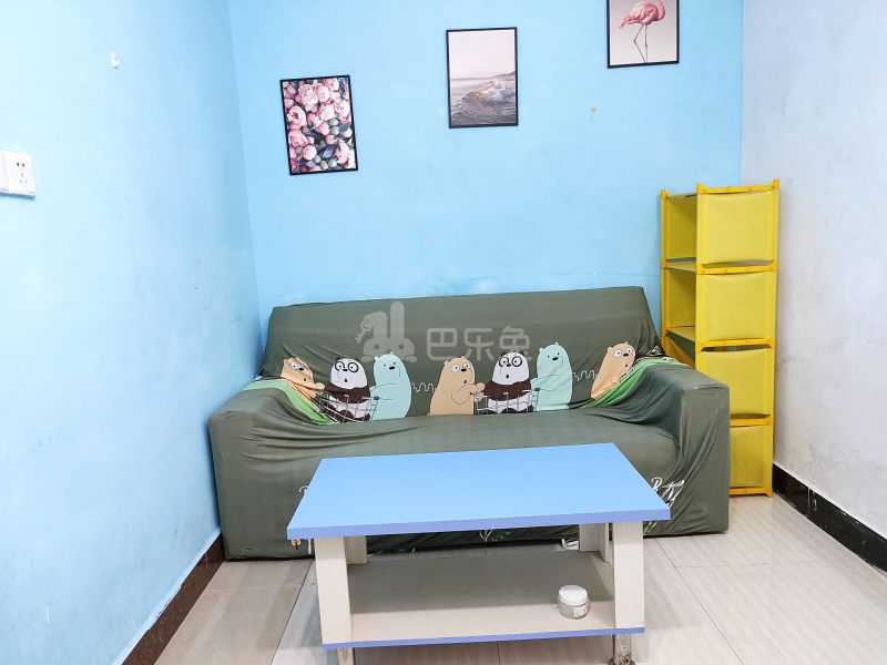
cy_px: 332
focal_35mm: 25
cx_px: 444
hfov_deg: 69.4
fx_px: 641
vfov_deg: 54.9
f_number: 1.75
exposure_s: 1/33
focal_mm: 5.96
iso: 866
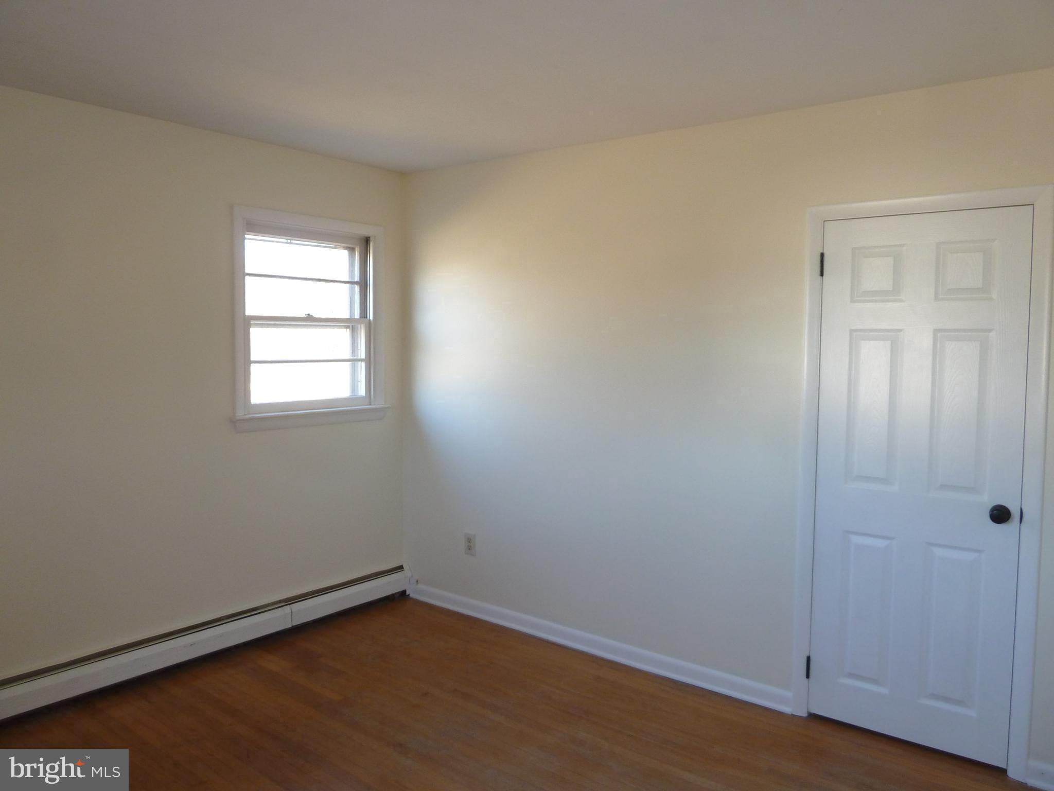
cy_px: 396
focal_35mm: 25
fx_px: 761
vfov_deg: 54.9
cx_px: 527
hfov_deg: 69.4
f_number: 3.3
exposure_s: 1/30
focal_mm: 4.1
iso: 125
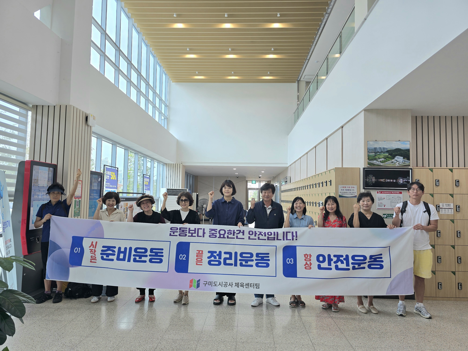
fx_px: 311
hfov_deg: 73.9
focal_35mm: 23
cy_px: 176
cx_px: 234
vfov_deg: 58.9
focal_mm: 6.3
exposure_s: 1/120
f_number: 1.7
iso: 25
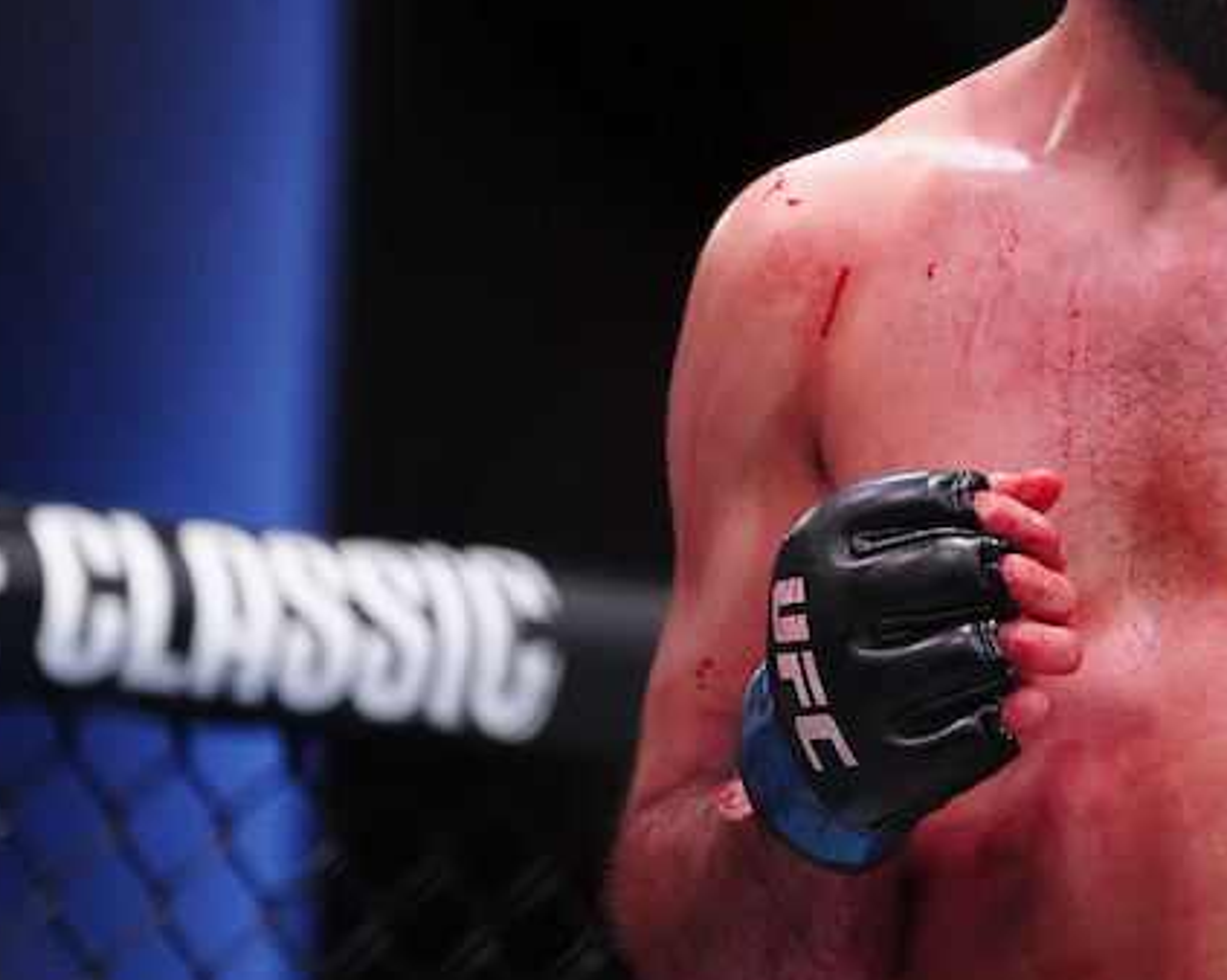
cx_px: 1694
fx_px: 13430
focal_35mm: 370
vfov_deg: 4.2
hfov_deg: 5.2
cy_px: 136
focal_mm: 139
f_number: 2.8
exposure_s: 1/800
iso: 3200
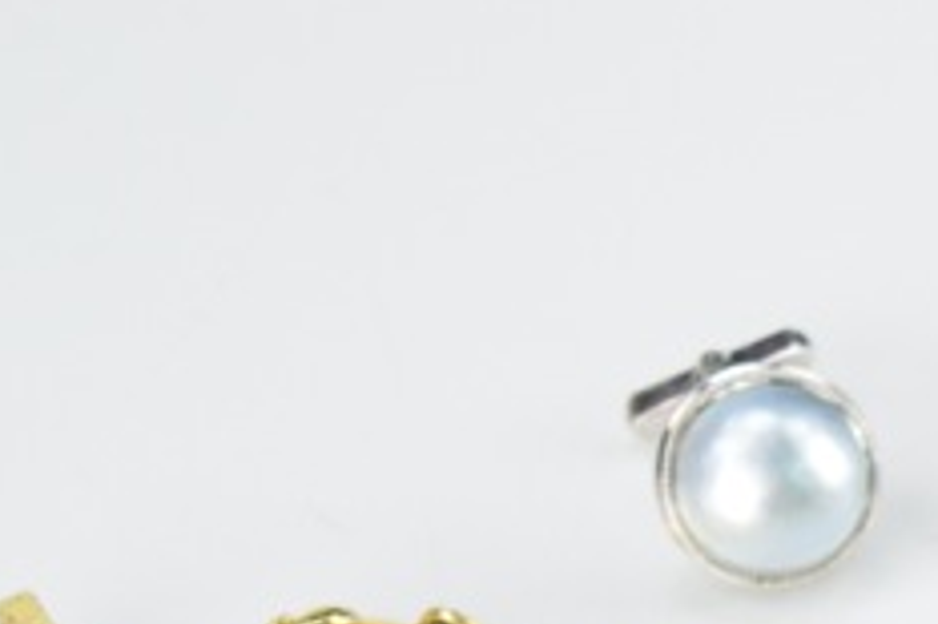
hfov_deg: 6.5
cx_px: 1816
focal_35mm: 309
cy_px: 1322
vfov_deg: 4.4
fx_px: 8045
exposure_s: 1/100
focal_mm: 48
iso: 800
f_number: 5.6
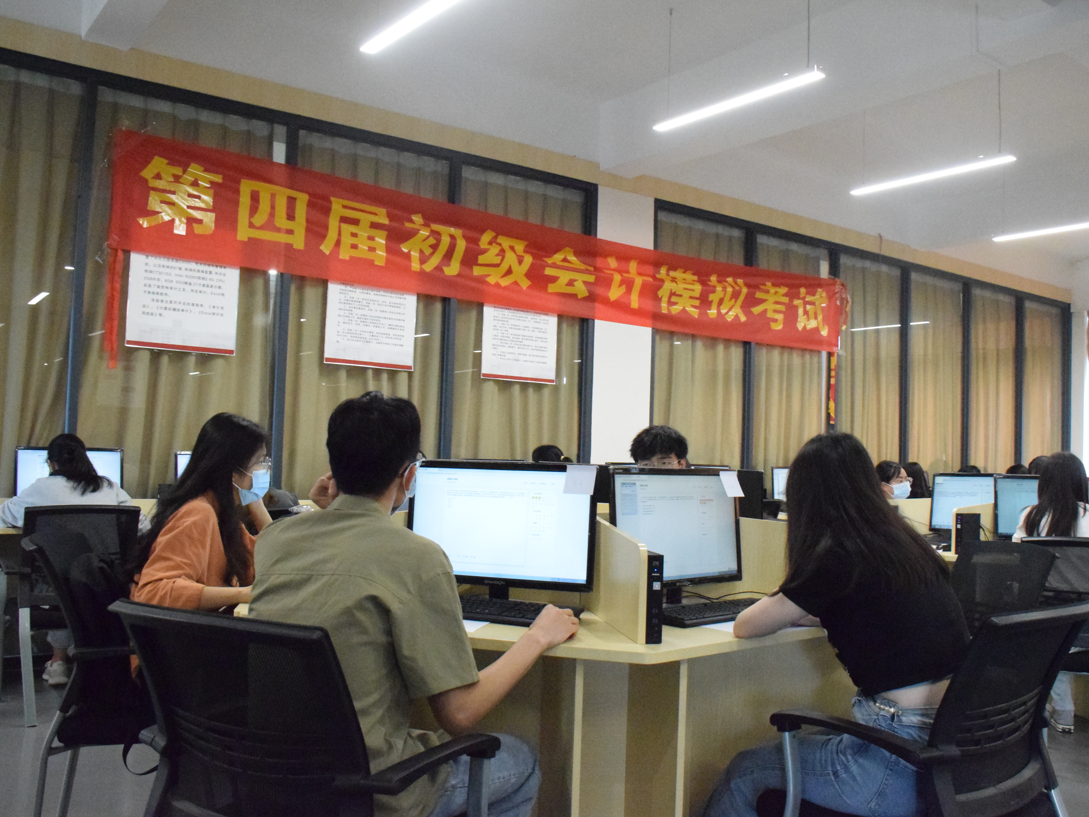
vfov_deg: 46.8
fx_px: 944
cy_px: 408
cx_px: 599
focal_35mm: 30
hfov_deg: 59.8
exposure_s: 1/200
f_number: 5.6
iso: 12800
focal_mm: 18
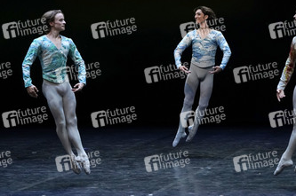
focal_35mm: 271
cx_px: 179
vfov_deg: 5.1
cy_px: 95
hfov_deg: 7.6
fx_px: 2225
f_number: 6.3
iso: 6400
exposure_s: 1/640
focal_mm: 200
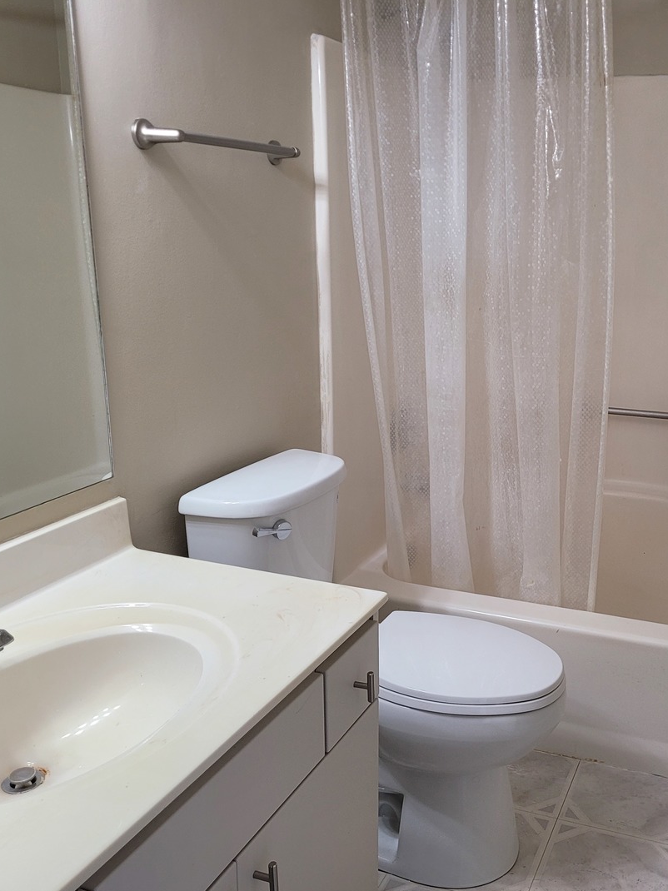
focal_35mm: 35
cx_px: 472
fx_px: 901
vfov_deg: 52.6
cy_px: 447
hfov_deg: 39.9
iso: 160
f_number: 1.8
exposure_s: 1/120
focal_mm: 5.4
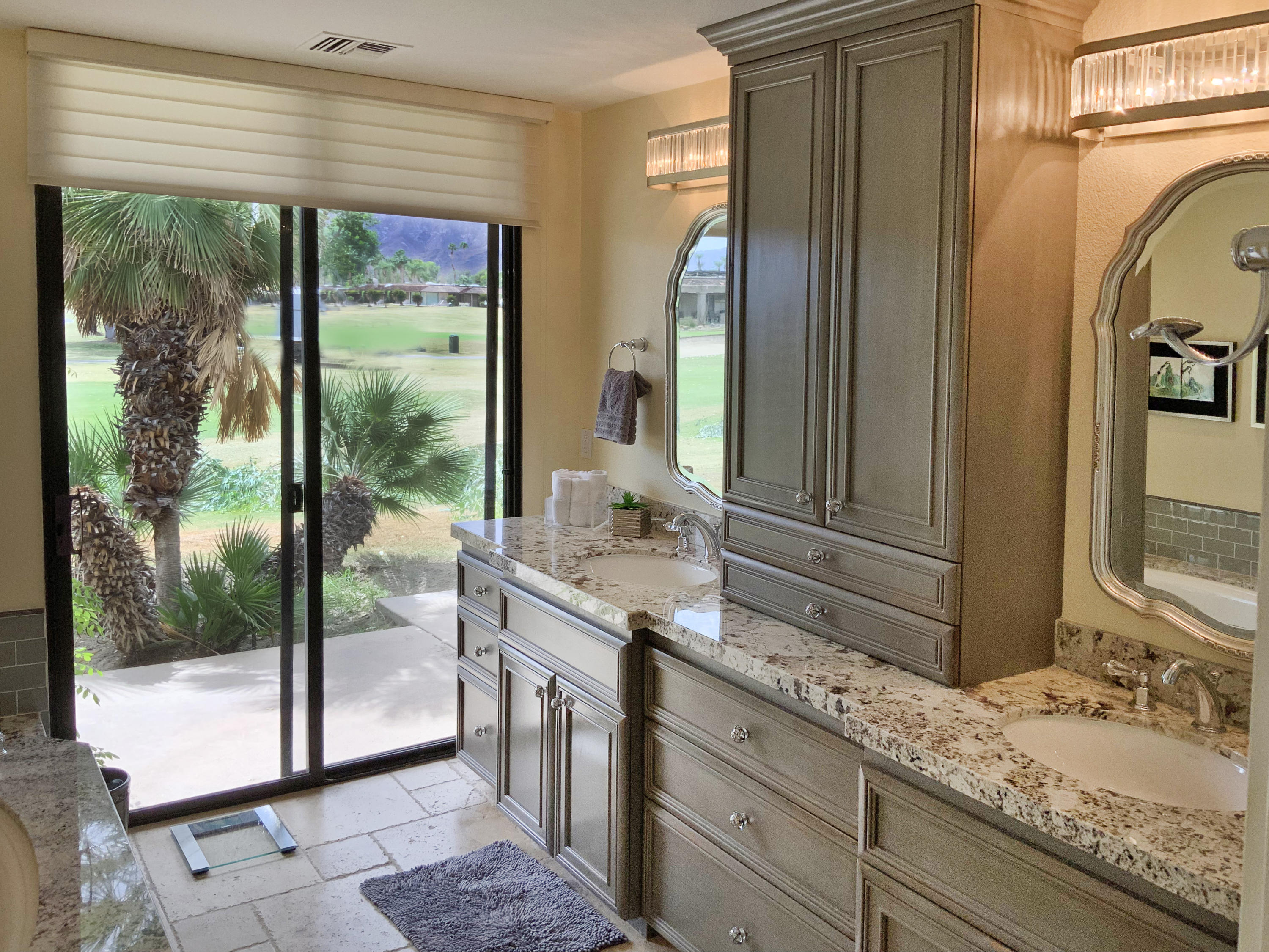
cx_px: 634
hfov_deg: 61.7
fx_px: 1063
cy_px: 476
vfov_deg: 48.2
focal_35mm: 29
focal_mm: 3
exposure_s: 1/529
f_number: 1.8
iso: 16
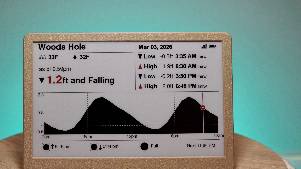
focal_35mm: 57
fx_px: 455
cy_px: 79
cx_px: 124
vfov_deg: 21.1
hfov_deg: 36.5
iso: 1000
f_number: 4
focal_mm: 30
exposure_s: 1/160
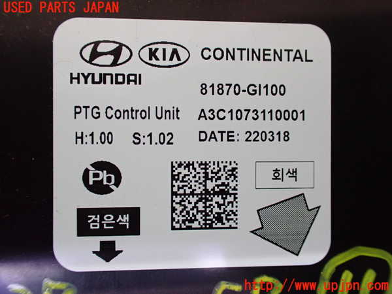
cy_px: 147
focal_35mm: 30
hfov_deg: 60.0
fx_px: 340
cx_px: 196
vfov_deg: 46.8
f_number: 2.3
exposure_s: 1/40
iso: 800
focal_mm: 5.4
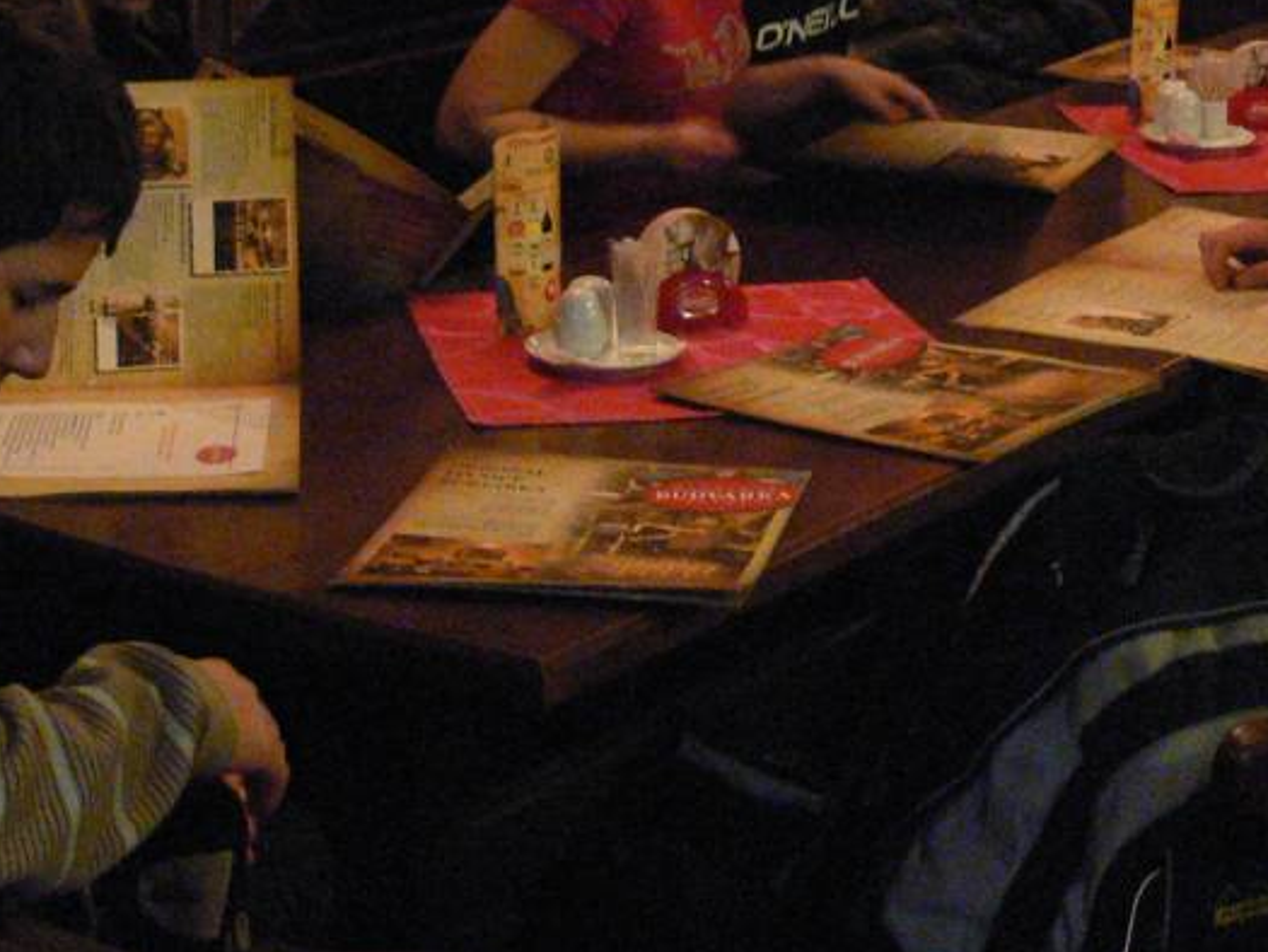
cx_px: 882
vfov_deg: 16.6
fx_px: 3188
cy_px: -6
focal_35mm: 87
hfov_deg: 22.4
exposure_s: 1/20
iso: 400
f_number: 2.8
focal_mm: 7.4
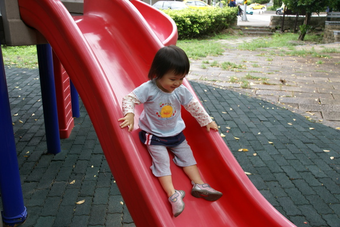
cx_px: 170
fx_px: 340
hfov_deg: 53.1
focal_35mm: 36
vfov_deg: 36.9
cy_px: 114
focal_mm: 24
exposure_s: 1/50
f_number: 6.3
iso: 100
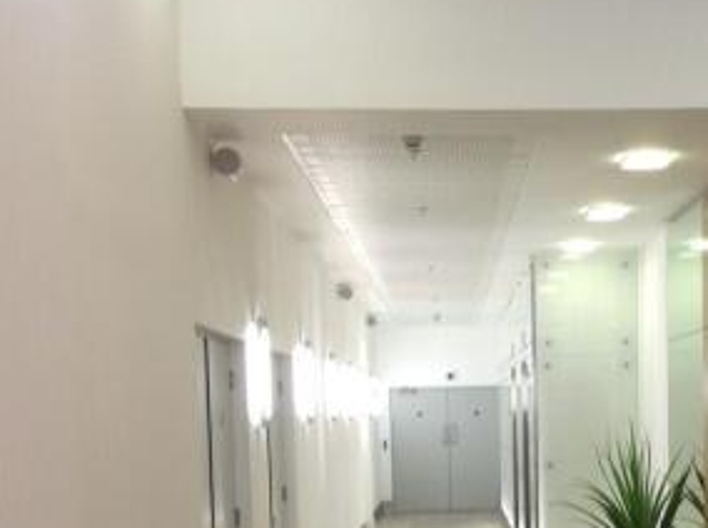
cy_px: 507
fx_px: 1470
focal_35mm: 72
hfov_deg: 26.6
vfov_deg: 19.9
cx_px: 560
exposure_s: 1/24
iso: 64
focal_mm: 4.28
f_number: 2.4
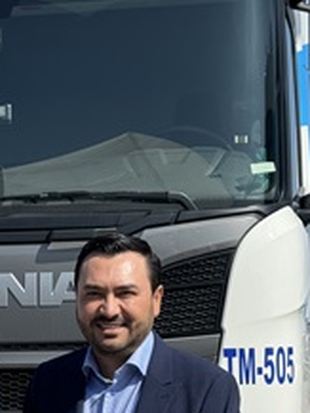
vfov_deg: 16.5
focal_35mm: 118
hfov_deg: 12.4
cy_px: 338
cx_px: 8
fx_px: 1408
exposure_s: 1/3425
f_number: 1.78
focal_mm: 6.76
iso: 64
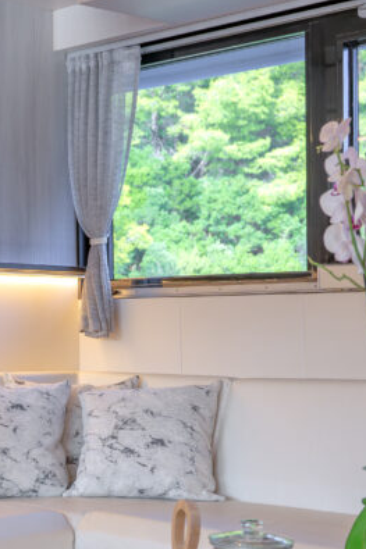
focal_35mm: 83
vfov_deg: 24.3
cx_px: 63
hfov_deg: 16.3
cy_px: 382
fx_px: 1267
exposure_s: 1/30
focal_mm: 32
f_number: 5
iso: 400
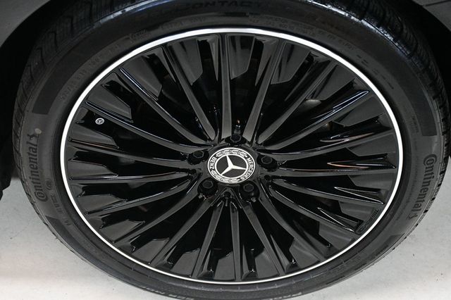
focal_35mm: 57
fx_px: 714
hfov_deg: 35.1
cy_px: 150
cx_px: 226
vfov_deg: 23.8
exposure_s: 1/80
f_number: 4.2
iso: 3200
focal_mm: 38
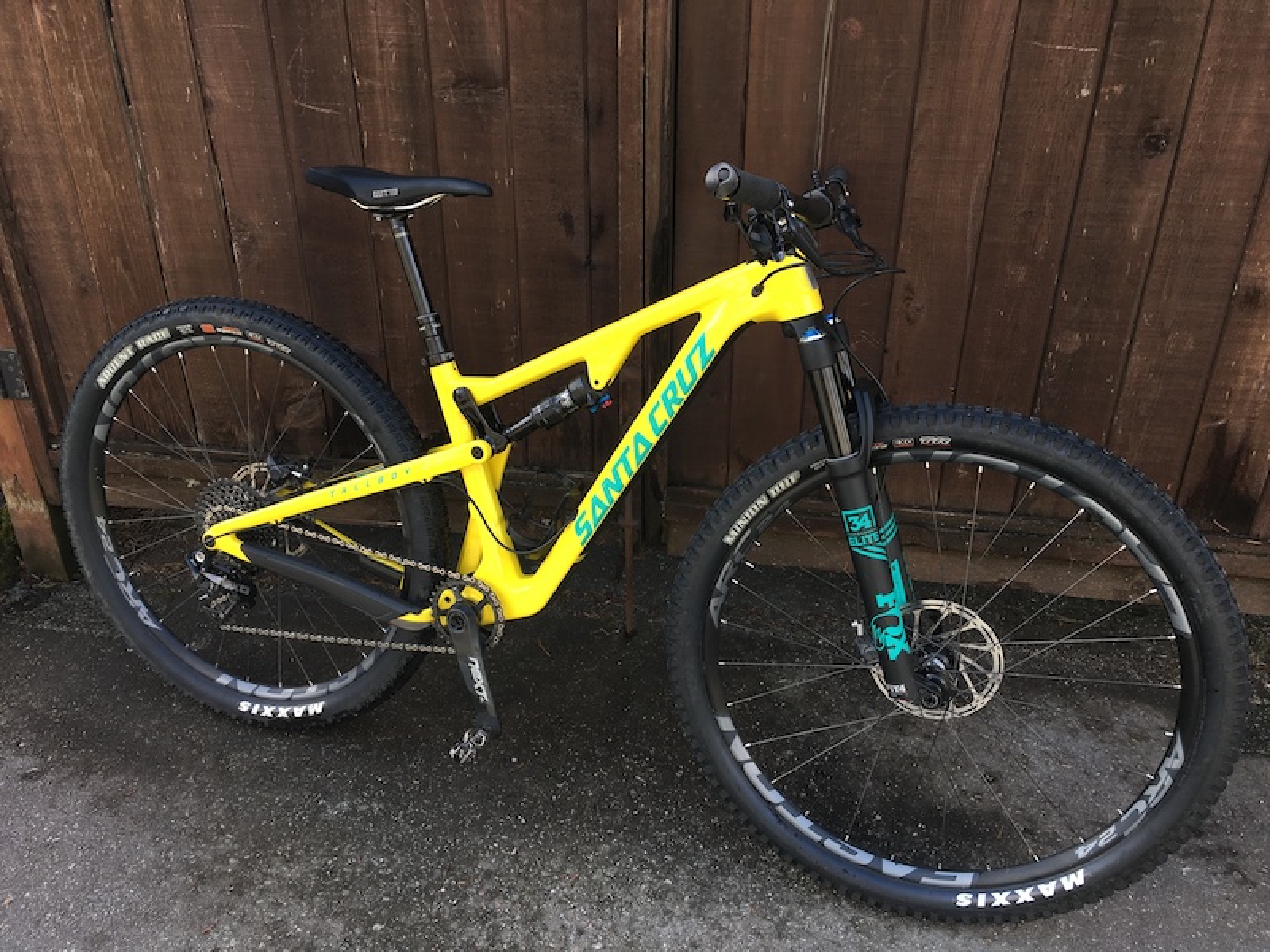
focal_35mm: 29
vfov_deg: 48.2
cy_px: 476
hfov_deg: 61.7
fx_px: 1064
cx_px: 635
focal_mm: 4.15
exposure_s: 1/133
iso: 25
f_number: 2.2
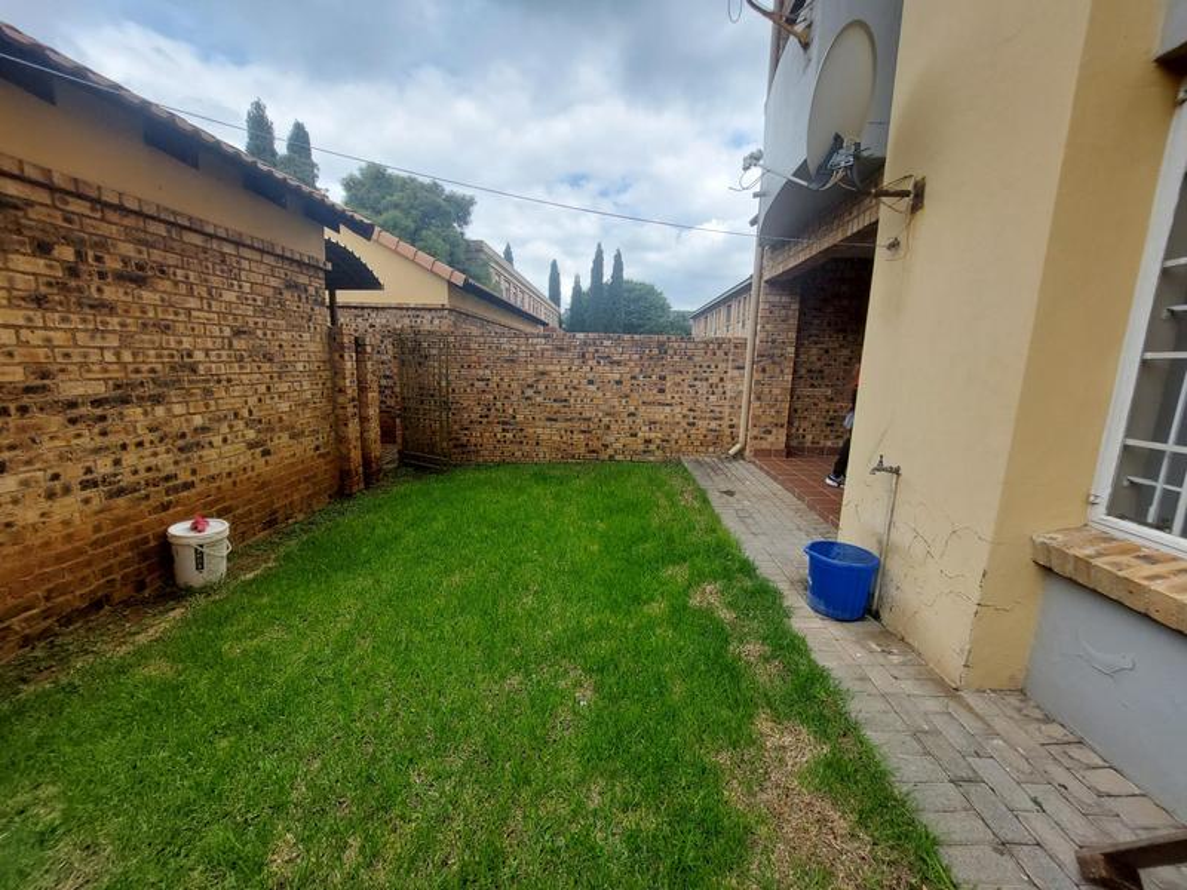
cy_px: 445
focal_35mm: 13
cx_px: 594
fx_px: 446
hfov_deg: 106.2
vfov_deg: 89.9
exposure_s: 1/313
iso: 50
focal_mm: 1.74
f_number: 2.2
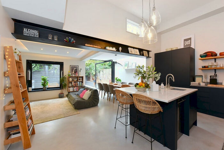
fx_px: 87
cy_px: 75
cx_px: 112
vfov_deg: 81.3
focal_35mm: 14
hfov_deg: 104.2
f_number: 8
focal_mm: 14
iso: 320
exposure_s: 1/15
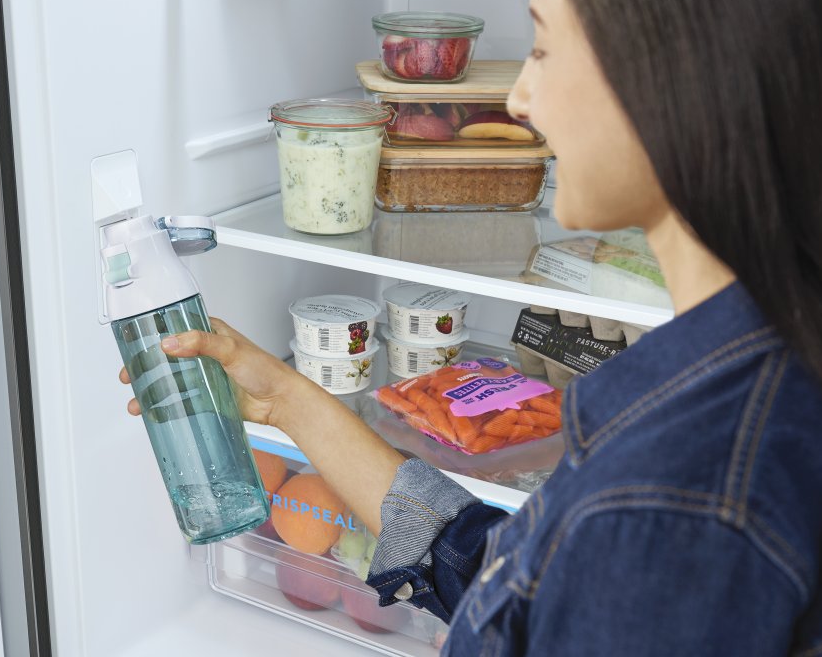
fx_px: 1167
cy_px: 327
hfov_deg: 38.6
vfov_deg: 31.4
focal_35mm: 48
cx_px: 327
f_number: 8
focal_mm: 42
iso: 160
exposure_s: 1/8
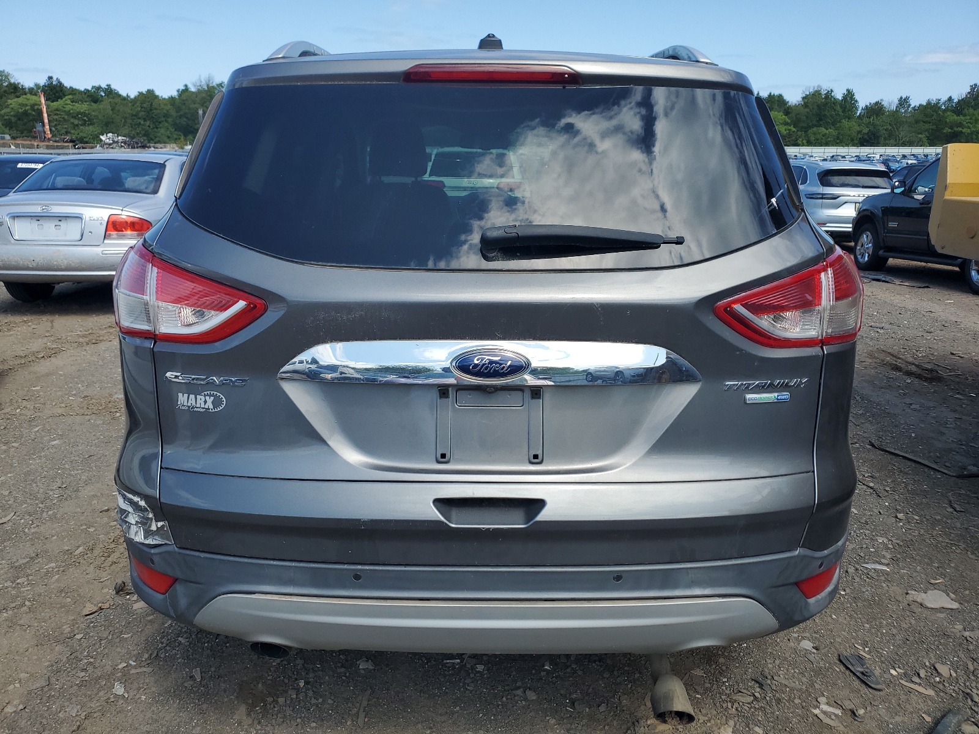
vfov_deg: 53.1
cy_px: 367
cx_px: 490
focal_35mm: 26
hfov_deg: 67.3
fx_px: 735
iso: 50
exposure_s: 1/2500
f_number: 1.5
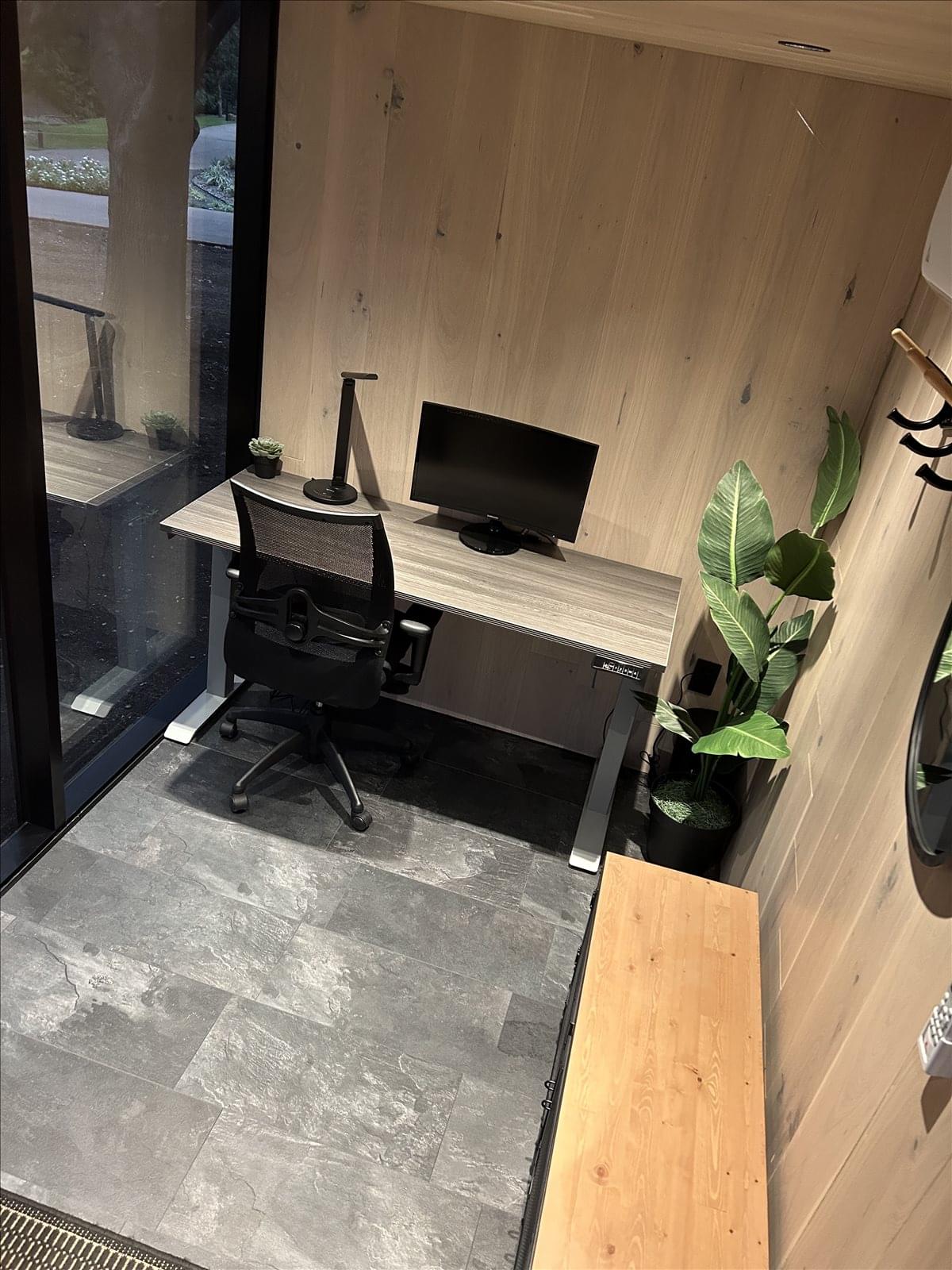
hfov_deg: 53.1
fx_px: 953
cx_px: 476
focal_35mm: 26
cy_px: 635
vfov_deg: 67.3
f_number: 1.5
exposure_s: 1/60
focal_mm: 5.7
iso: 250
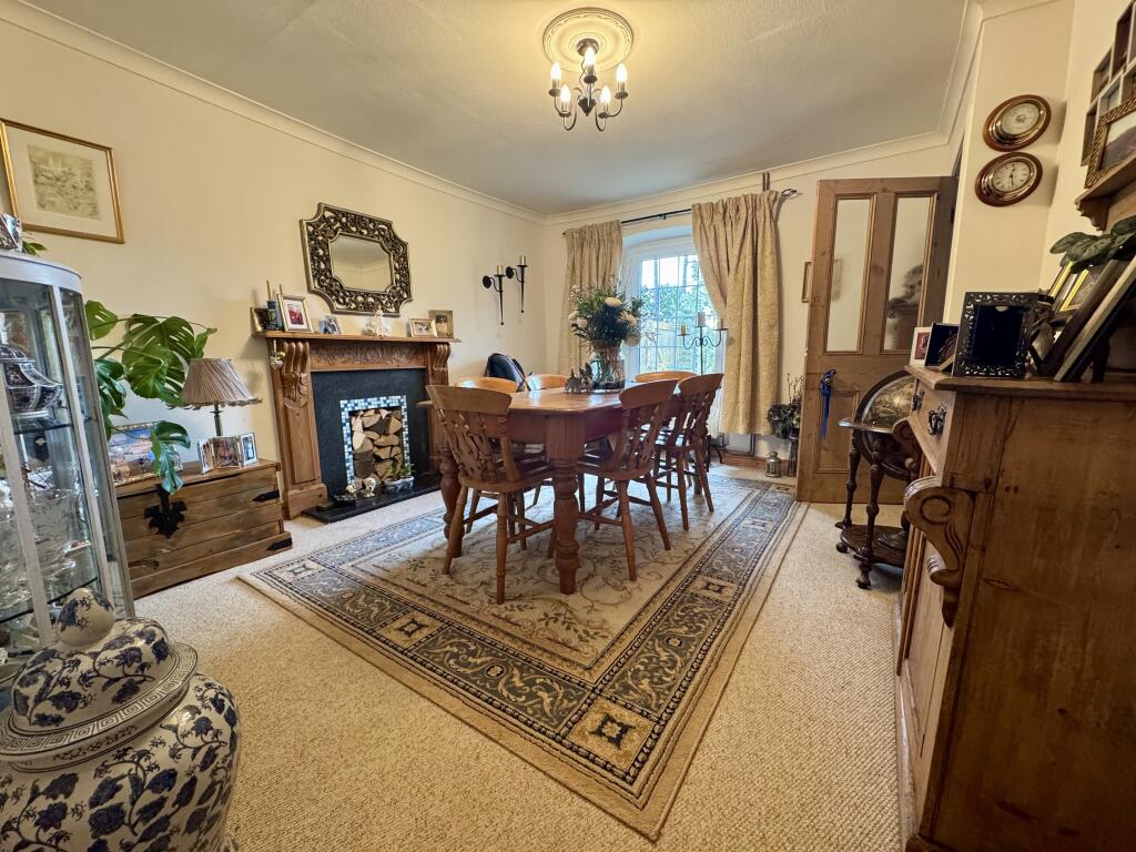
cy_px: 426
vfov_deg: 85.7
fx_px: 459
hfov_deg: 102.1
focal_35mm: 14
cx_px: 568
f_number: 2.2
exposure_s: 1/50
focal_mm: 2.22
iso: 320
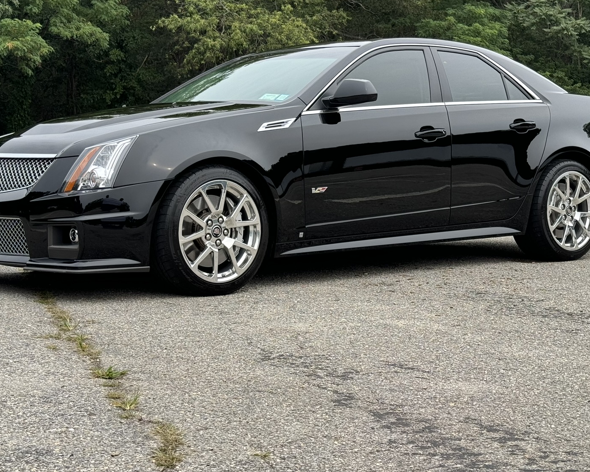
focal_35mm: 69
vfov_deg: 22.1
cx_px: 288
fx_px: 1205
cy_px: 162
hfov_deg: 27.5
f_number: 1.78
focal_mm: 6.76
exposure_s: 1/1059
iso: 64
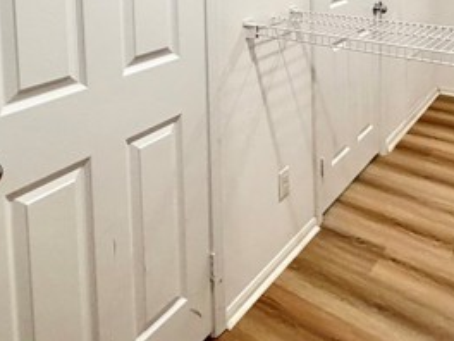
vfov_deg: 35.2
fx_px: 446
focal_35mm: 34
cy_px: -43
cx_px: 298
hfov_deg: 53.0
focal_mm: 2.22
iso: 200
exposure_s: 1/121
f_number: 2.2
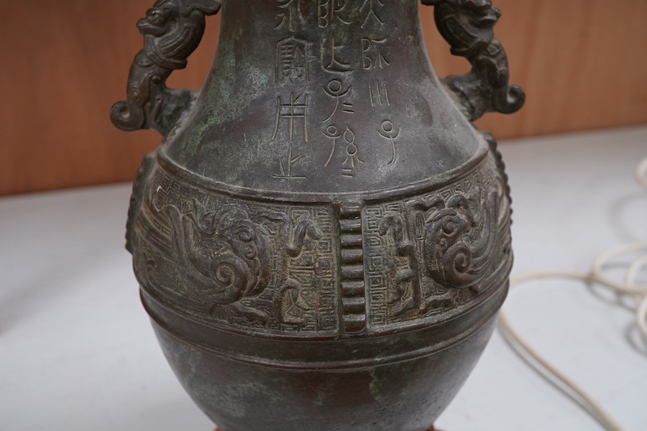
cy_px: 216
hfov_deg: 43.6
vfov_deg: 29.9
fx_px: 809
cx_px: 324
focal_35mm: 45
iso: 1250
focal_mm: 30
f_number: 9
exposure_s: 1/125
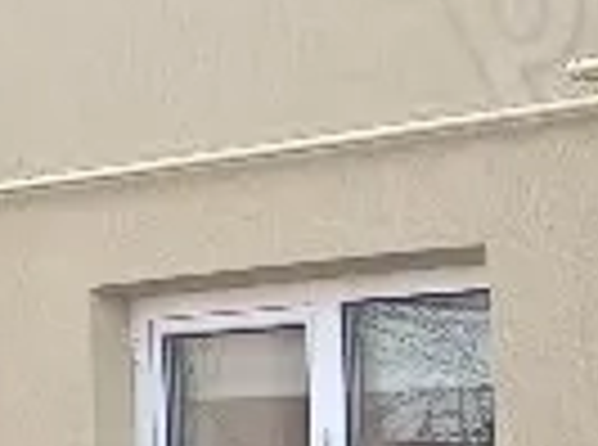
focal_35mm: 181
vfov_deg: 7.8
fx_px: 3118
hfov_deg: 10.1
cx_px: 1218
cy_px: 928
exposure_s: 1/50
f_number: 1.7
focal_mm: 5.31
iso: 85
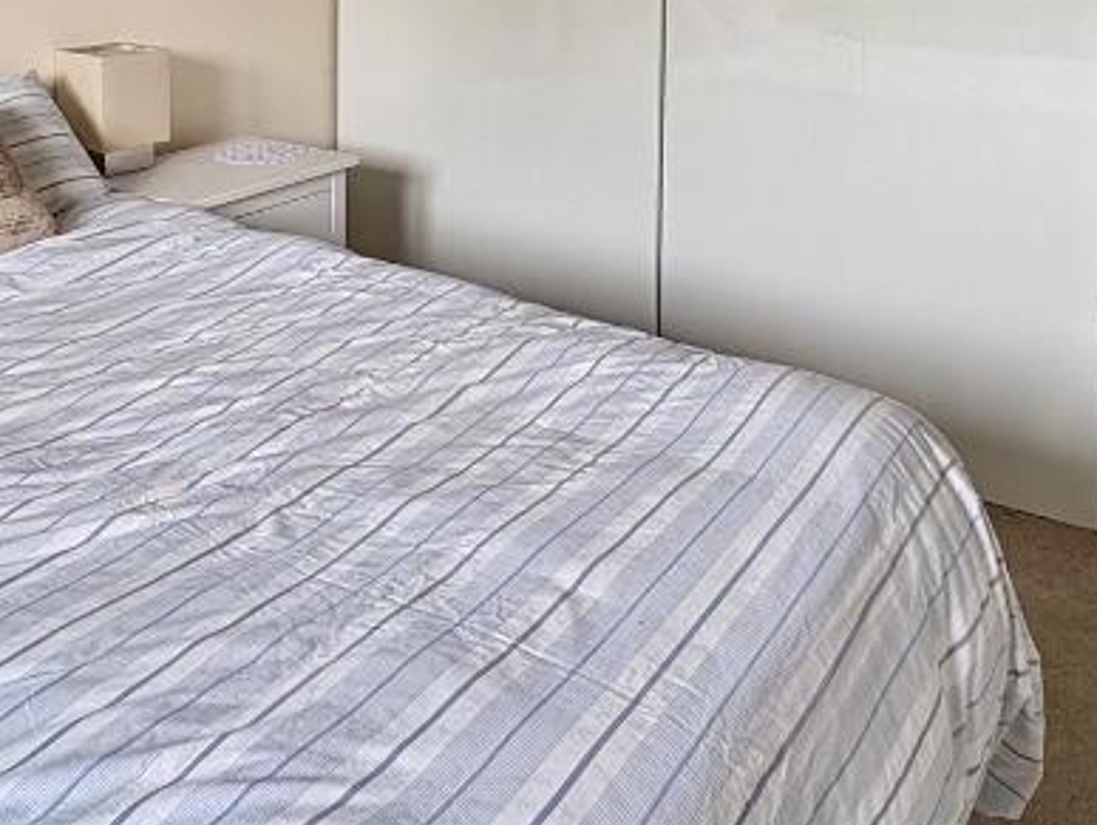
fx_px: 1174
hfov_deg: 50.1
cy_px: -152
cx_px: 590
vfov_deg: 32.4
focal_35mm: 37
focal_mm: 2.22
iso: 125
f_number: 2.2
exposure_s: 1/99
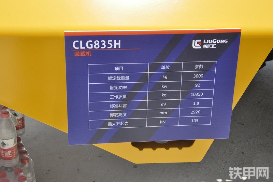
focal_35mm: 75
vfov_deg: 18.2
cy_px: 91
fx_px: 569
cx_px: 136
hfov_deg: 27.0
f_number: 13
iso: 1250
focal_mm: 50
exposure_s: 1/640
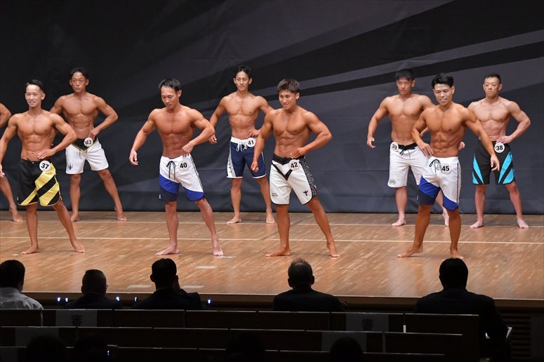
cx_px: 272
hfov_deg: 12.2
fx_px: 2537
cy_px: 181
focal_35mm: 168
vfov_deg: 8.2
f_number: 5.6
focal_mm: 112
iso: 6400
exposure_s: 1/400
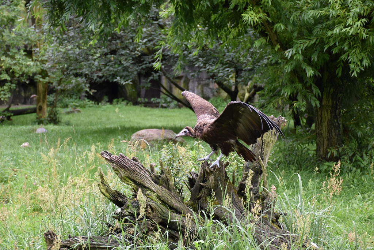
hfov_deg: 22.6
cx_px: 187
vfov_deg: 15.2
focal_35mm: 90
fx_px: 935
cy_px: 125
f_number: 5
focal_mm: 60
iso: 800
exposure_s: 1/250
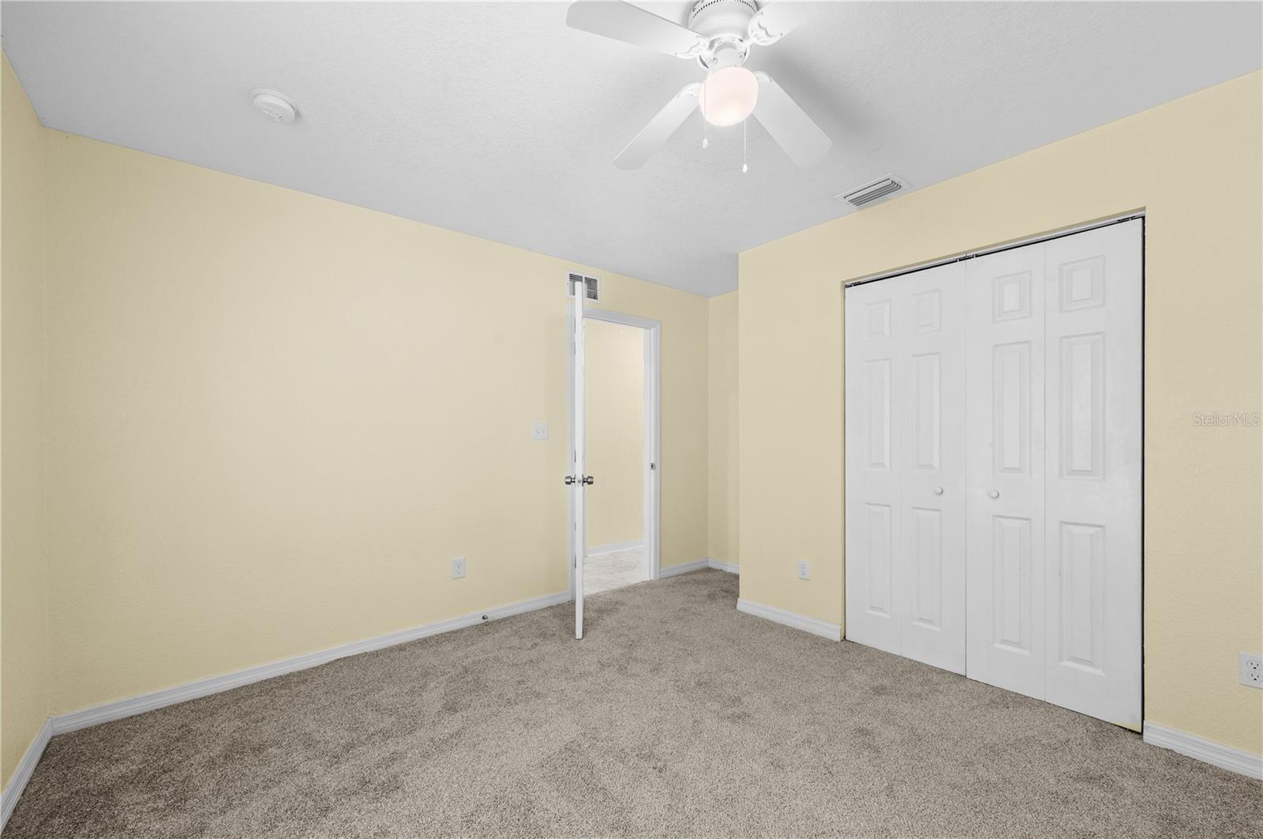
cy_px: 420
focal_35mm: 14
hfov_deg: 104.3
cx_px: 632
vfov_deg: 81.1
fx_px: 491
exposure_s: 1/1.25
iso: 200
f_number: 8
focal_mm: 14
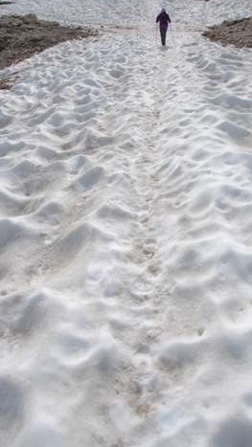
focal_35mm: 29
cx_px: 146
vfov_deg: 66.0
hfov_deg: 40.1
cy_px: 220
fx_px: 344
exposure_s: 1/640
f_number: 8
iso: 100
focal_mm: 18
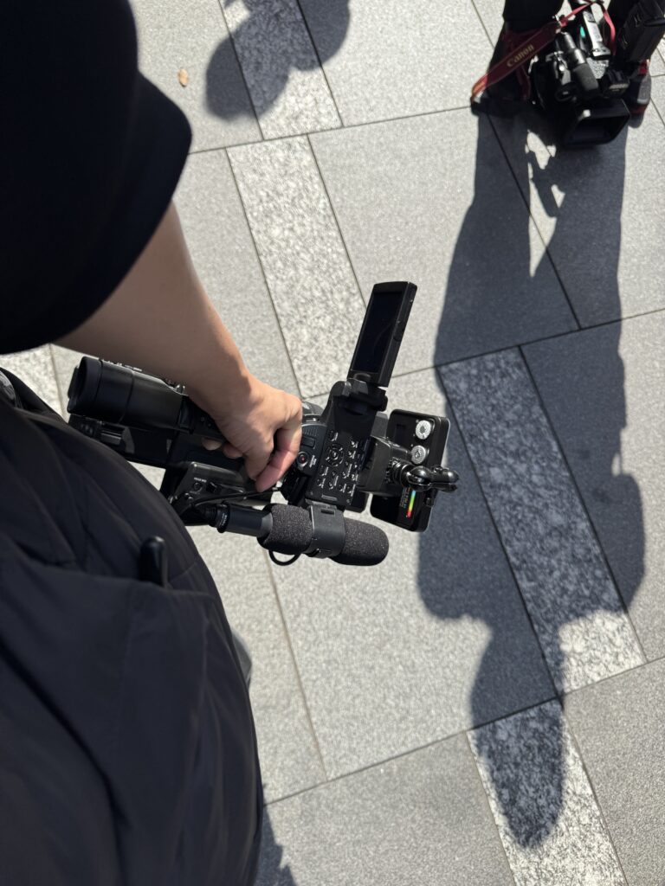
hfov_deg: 56.8
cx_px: 332
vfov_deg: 71.6
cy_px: 443
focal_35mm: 24
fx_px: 615
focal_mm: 6.76
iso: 80
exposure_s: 1/3413
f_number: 1.78
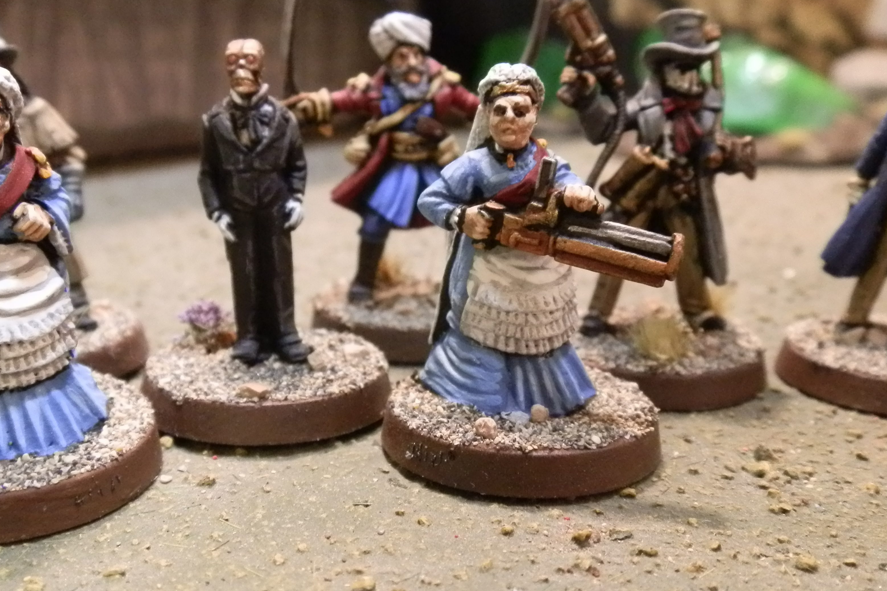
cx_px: 410
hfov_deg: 48.4
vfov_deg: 33.4
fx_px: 985
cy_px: 296
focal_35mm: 40
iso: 400
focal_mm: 5
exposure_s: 1/40
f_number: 3.1
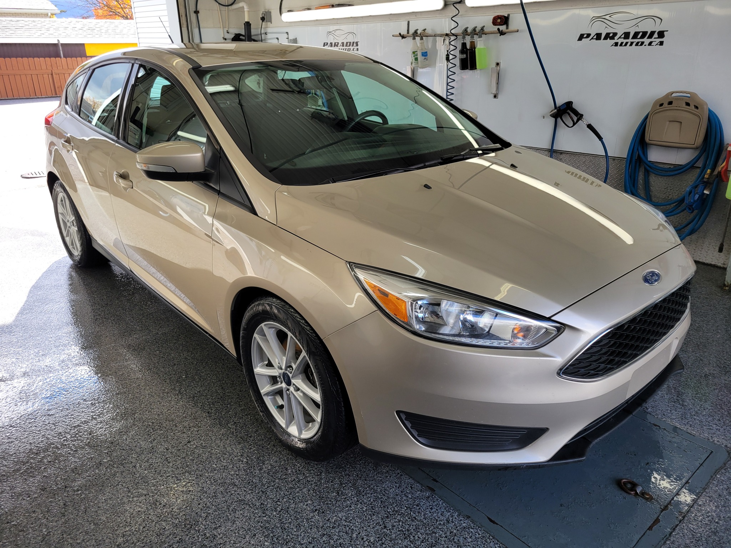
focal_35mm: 26
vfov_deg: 53.1
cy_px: 274
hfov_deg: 67.3
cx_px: 366
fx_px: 549
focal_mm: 5.4
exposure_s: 1/347
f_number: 1.8
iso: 40
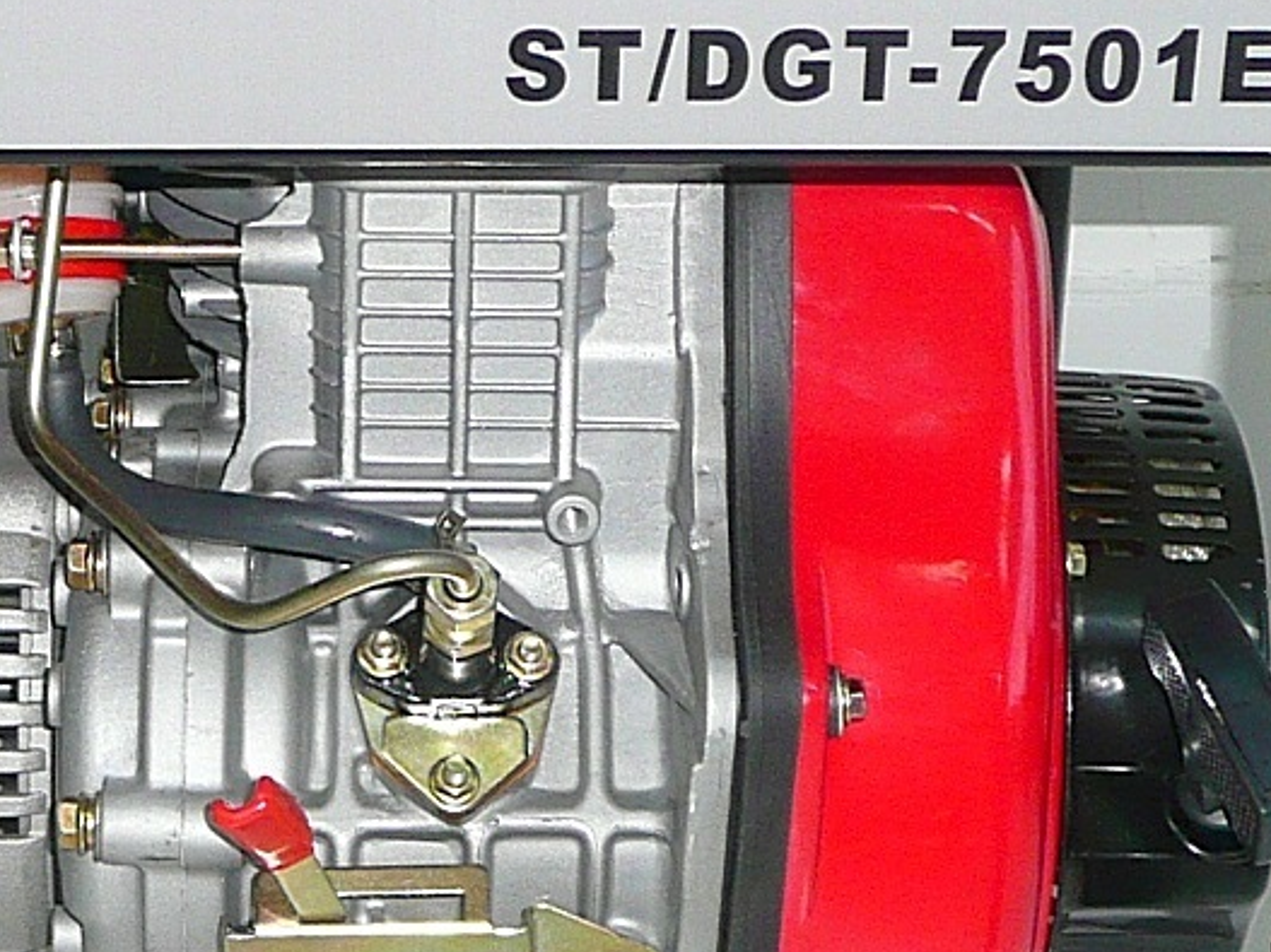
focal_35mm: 102
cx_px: 191
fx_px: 3744
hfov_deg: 19.0
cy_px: 605
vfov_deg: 14.5
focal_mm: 4.6
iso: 100
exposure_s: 1/30
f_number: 3.3
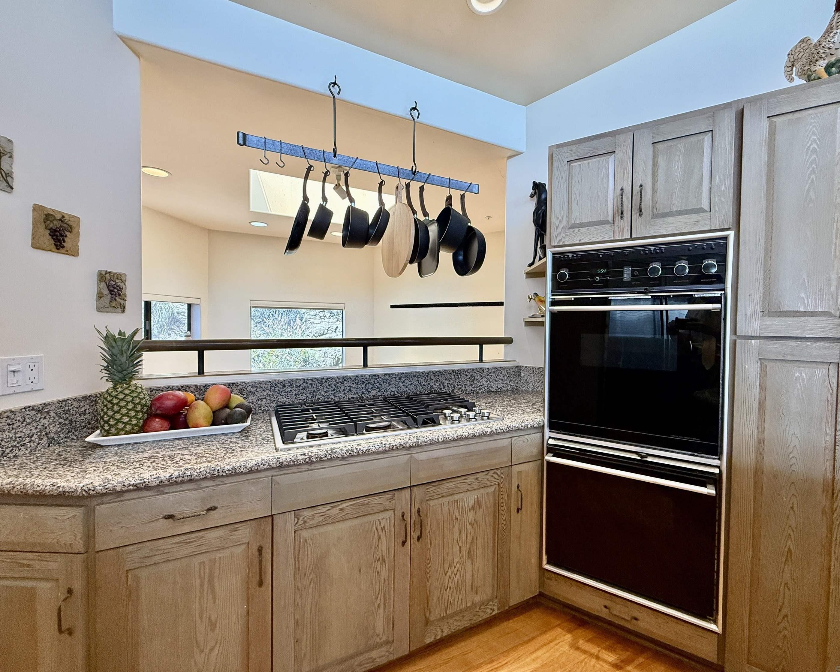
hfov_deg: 96.7
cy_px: 330
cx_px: 447
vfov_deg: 84.0
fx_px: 373
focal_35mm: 15
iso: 200
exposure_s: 1/120
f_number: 2.2
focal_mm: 2.22
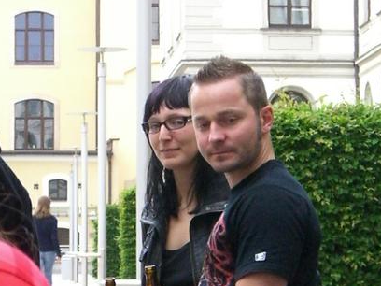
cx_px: 159
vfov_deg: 8.3
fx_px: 1970
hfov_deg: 11.0
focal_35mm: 179
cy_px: 209
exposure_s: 1/100
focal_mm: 18.6
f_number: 5.2
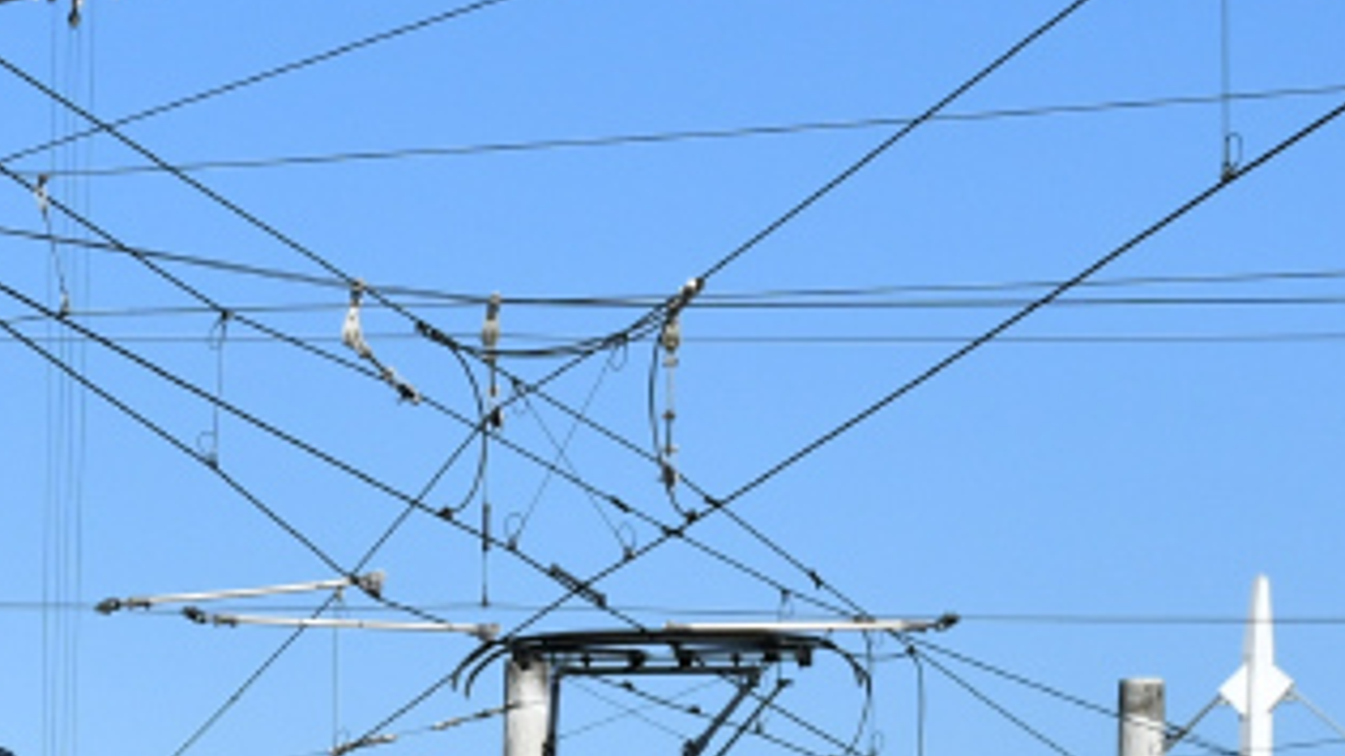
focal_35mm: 287
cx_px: -508
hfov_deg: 7.4
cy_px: 1064
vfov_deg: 4.2
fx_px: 10233
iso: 320
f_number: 8
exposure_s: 1/2000
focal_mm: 48
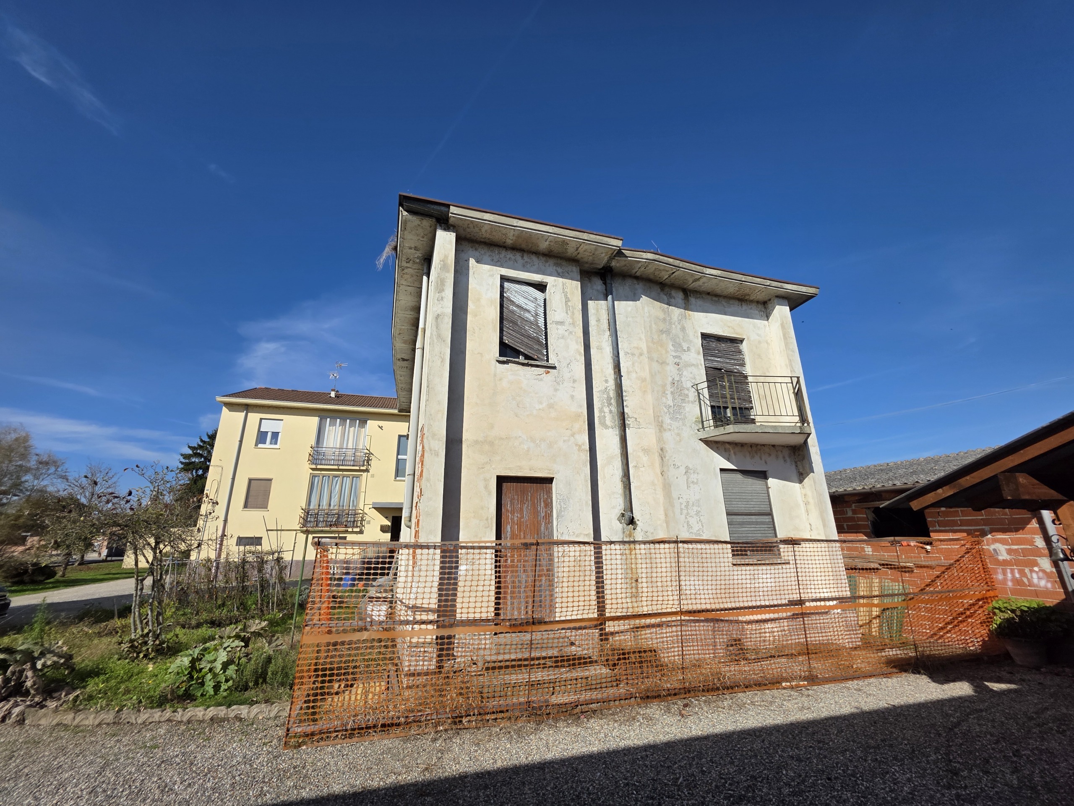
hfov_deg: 106.2
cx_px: 537
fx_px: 403
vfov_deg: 89.9
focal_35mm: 13
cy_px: 403
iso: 40
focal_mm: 2.2
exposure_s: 1/3381
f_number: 1.9
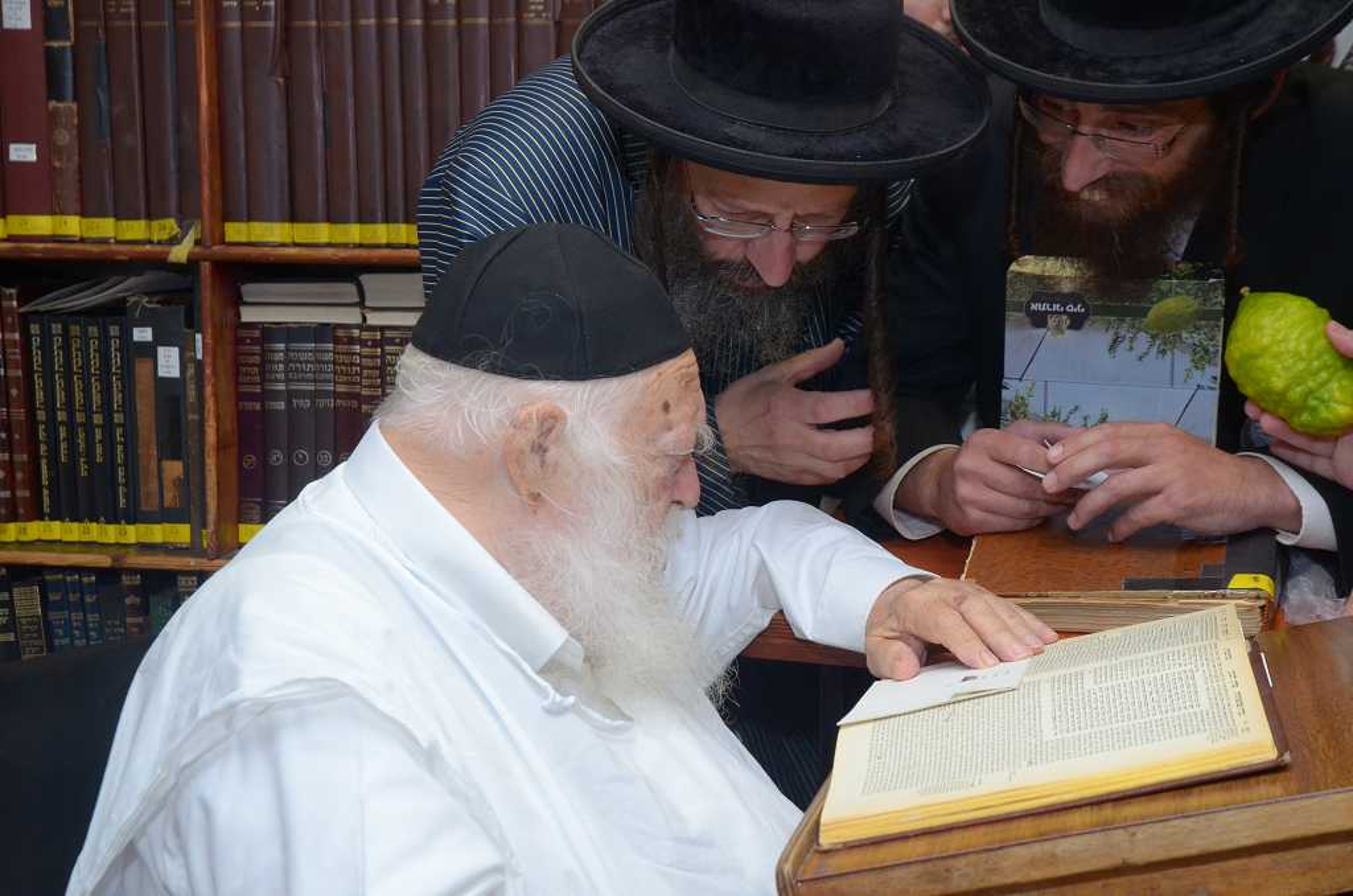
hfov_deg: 35.1
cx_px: 676
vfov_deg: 23.7
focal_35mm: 57
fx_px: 2138
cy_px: 448
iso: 800
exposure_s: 1/160
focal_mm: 38
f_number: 8
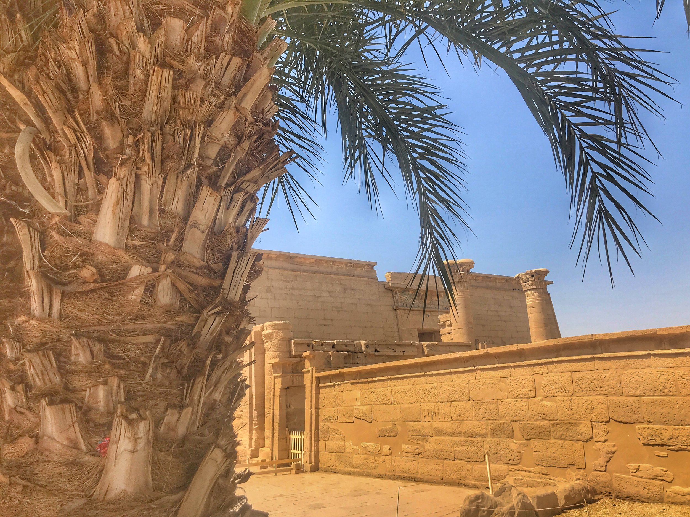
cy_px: 258
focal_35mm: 28
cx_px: 345
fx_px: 558
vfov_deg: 49.7
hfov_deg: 63.4
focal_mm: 3.99
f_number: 1.8
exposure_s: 1/2227
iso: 20
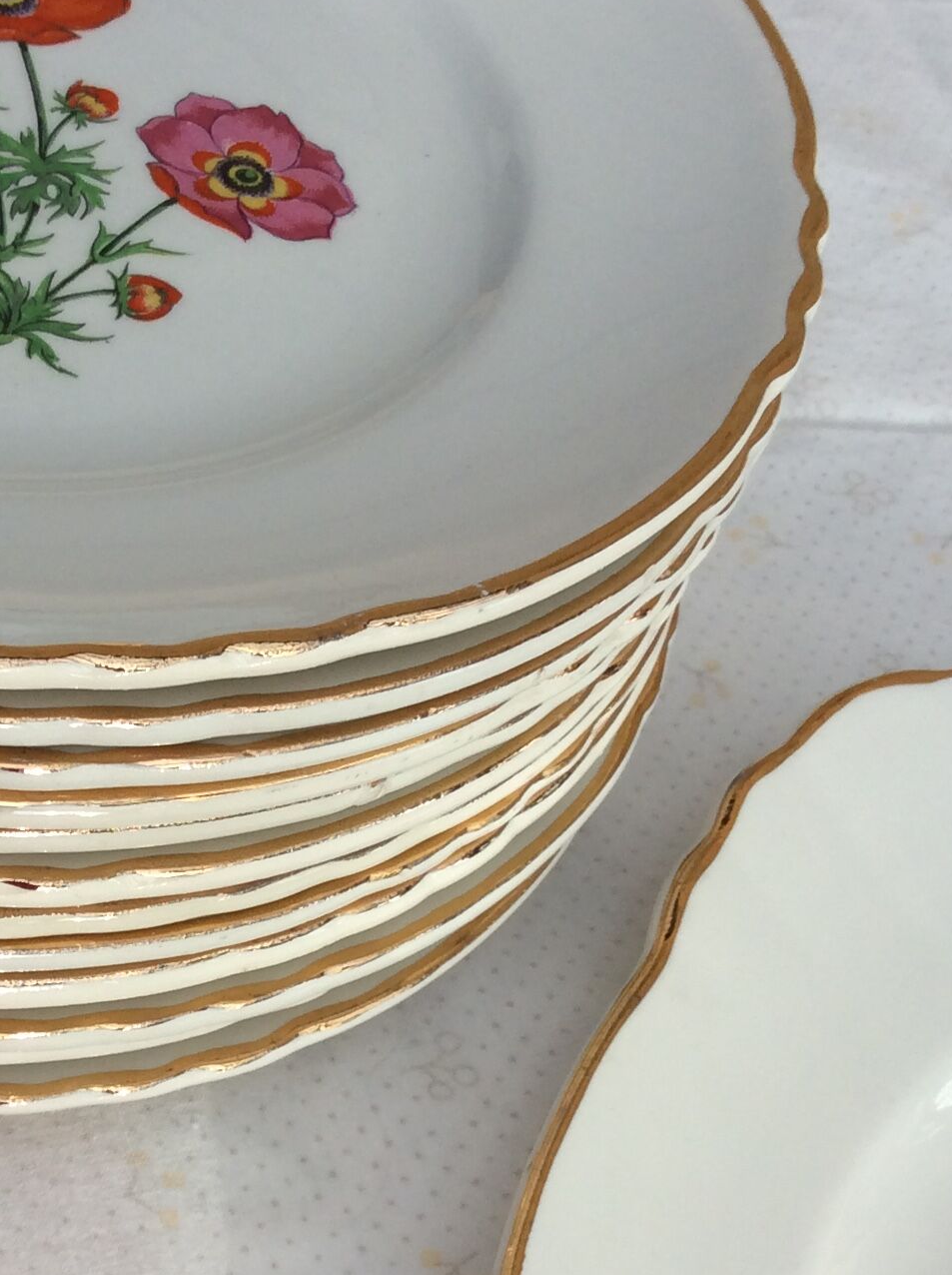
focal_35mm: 65
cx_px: 150
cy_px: 980
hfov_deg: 22.1
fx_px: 2390
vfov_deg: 29.3
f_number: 2.4
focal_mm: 3.3
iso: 32
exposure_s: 1/188
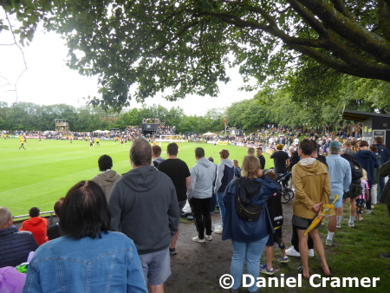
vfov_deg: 56.9
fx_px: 271
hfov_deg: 71.6
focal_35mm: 24
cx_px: 195
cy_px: 146
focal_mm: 4.3
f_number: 3.3
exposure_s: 1/100
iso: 80
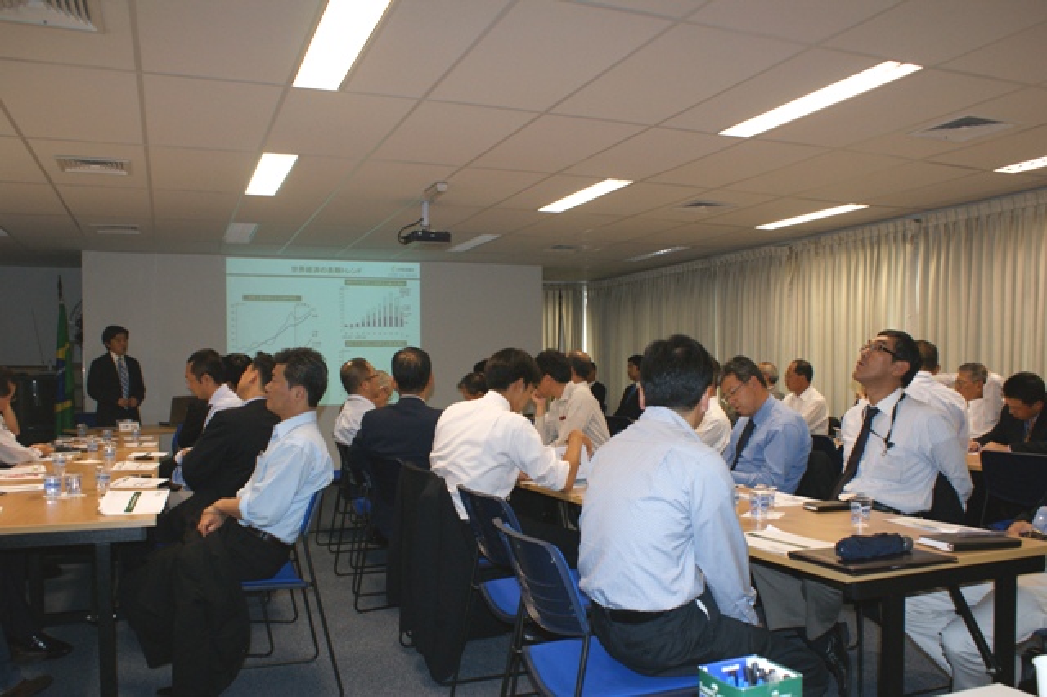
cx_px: 524
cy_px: 348
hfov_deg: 62.0
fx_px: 872
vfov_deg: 43.6
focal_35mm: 30
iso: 400
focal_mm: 20
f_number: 5.6
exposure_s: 1/60
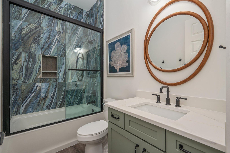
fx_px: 99
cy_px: 76
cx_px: 115
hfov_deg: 98.6
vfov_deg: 75.4
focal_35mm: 16
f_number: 9
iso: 100
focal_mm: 15.5
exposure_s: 1/80
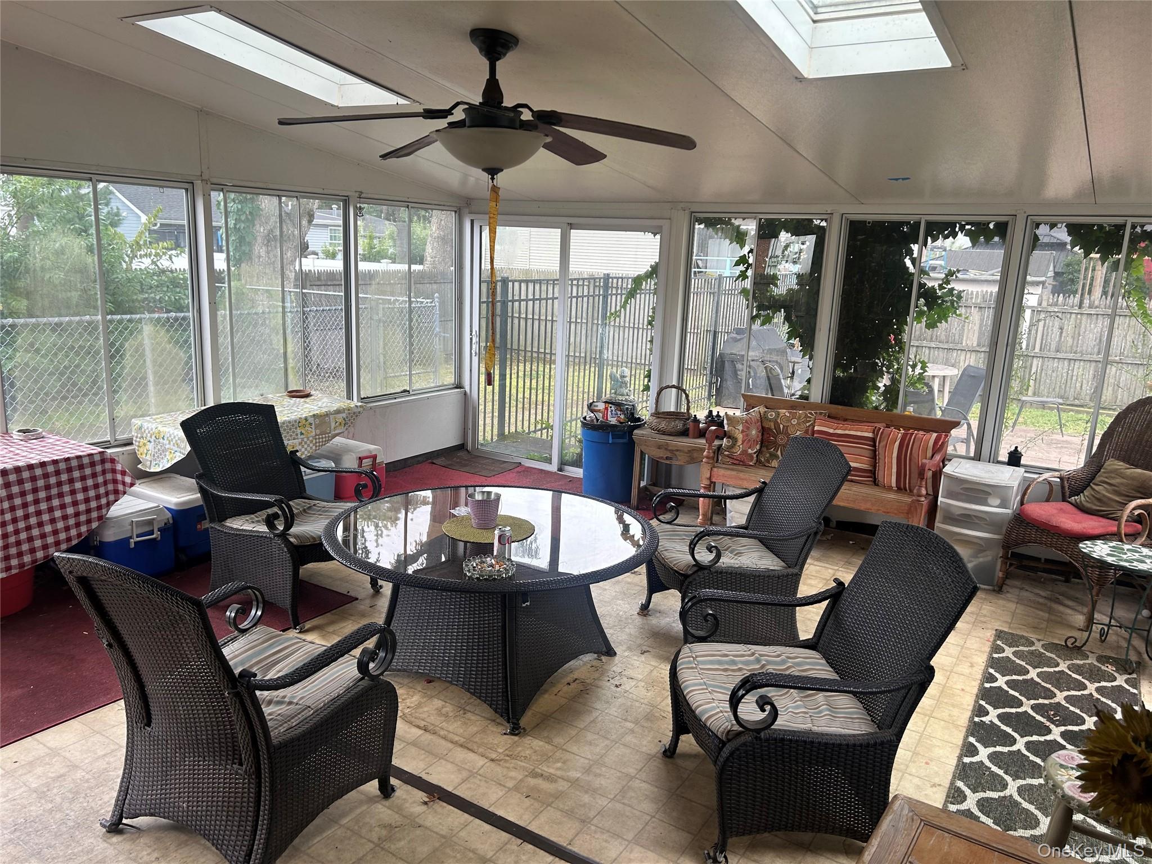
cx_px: 576
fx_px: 865
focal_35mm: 26
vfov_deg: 53.1
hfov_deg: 67.3
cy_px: 432
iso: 40
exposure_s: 1/153
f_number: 1.5
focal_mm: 5.7
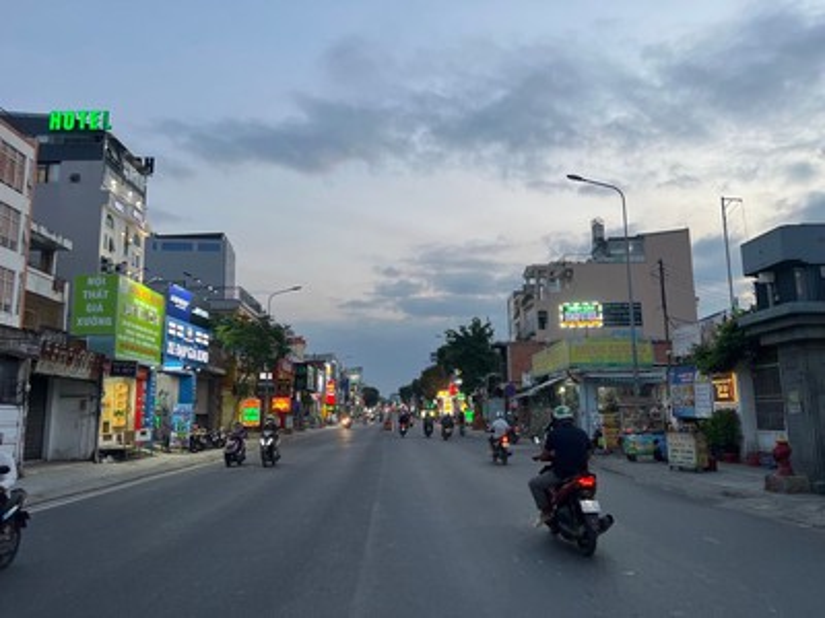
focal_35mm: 26
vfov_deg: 53.1
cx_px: 412
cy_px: 309
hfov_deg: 67.3
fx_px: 620
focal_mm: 5.7
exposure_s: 1/100
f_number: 1.5
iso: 64
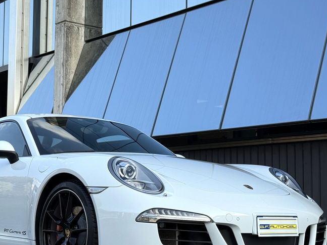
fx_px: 718
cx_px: 113
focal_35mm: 76
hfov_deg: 25.5
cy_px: 139
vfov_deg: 19.4
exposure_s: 1/1377
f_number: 1.78
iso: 64
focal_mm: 6.76
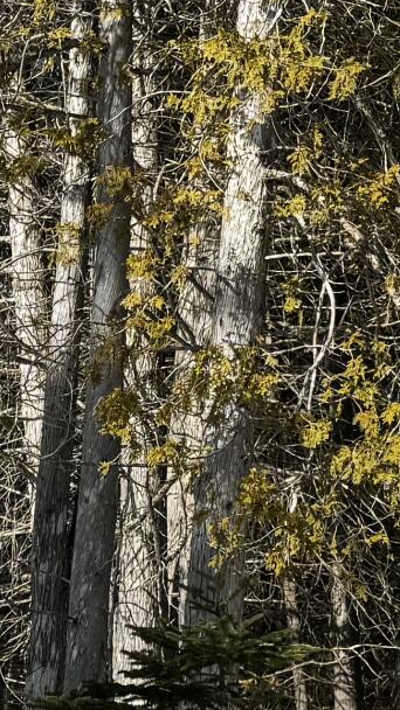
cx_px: -5
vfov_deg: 16.6
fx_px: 2432
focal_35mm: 129
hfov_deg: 9.3
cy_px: 405
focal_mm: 6.76
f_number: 1.78
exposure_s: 1/3413
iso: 80
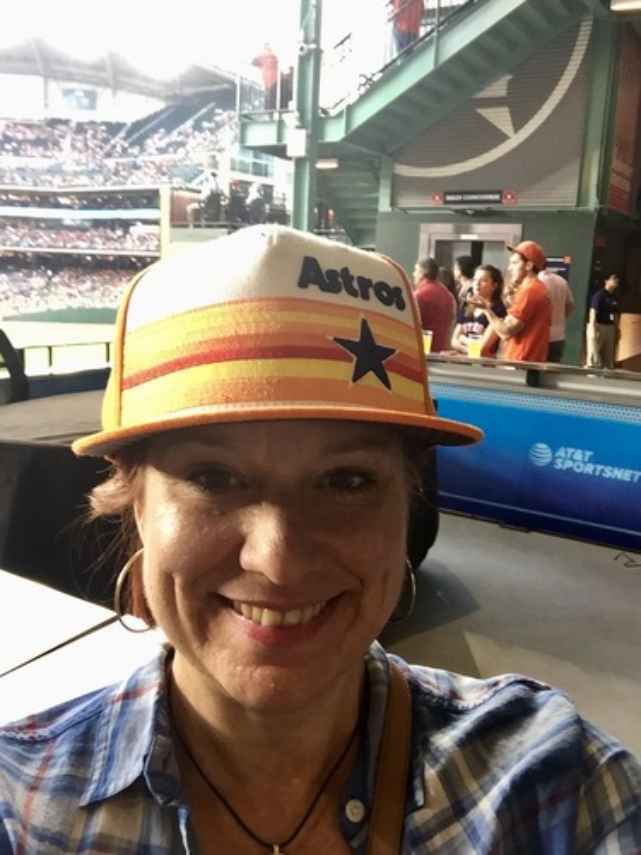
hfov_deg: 45.4
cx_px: 320
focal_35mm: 31
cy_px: 428
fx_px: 765
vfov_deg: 58.4
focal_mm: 2.65
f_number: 2.2
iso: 64
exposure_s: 1/30
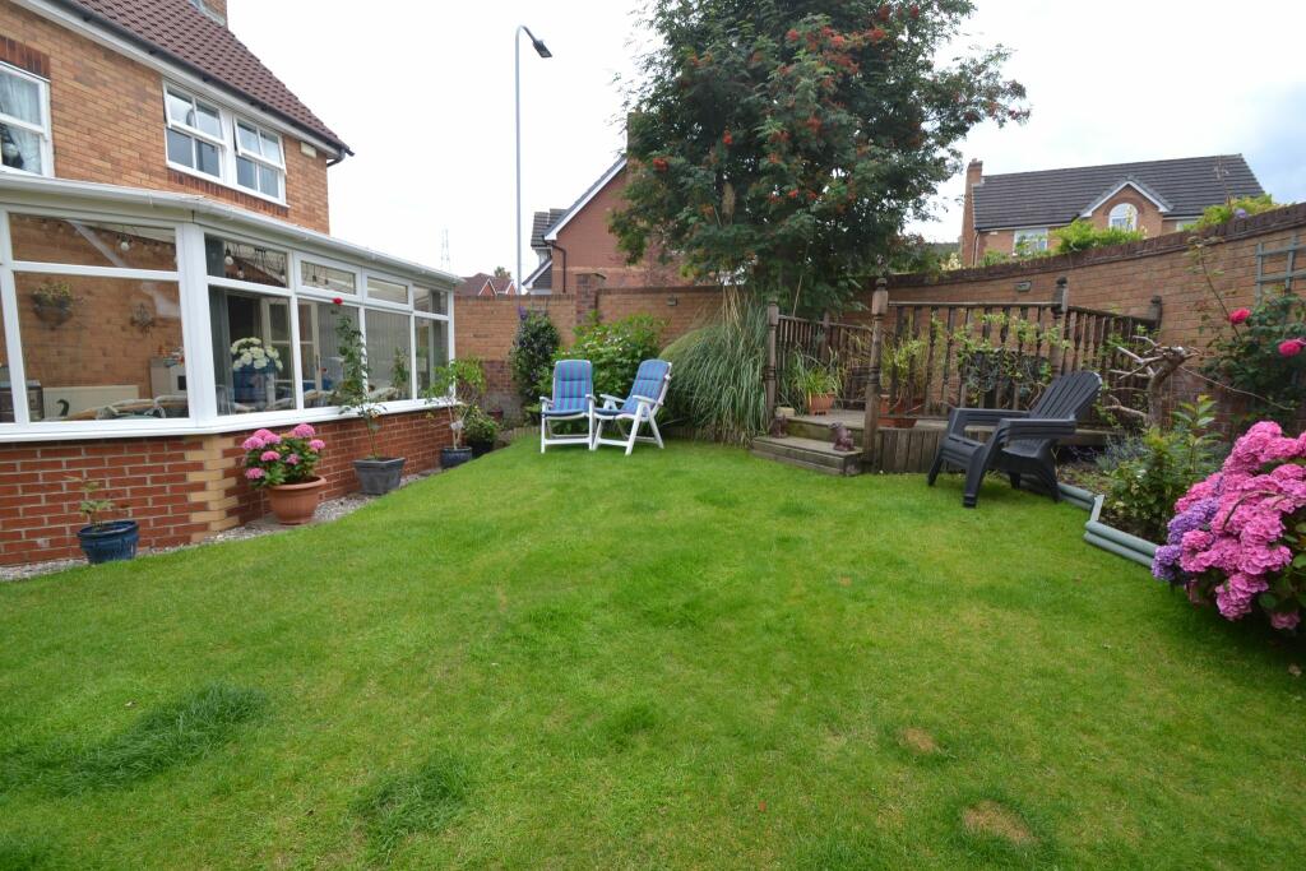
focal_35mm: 15
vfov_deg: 77.3
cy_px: 436
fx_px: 544
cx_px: 653
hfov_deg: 100.4
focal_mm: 10
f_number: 6.3
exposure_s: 1/160
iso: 100
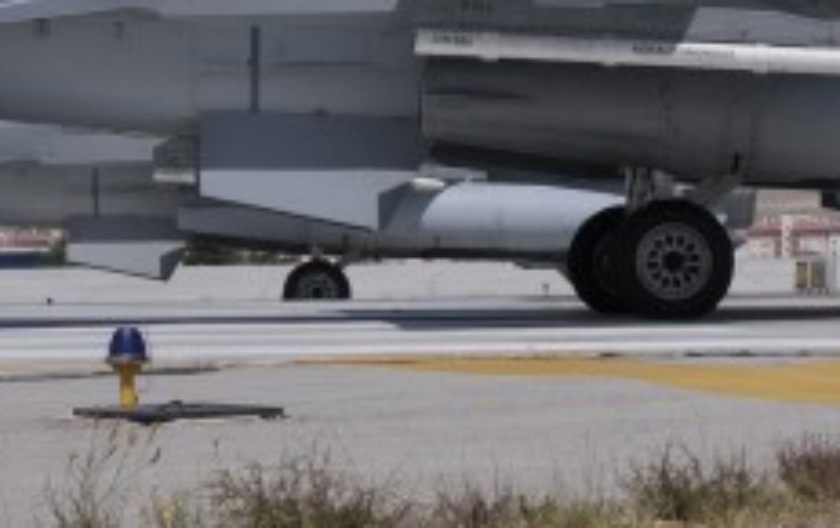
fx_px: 5570
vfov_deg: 5.4
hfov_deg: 8.6
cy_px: -2
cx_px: 935
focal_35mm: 243
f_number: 9
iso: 200
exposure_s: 1/1250
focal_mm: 46
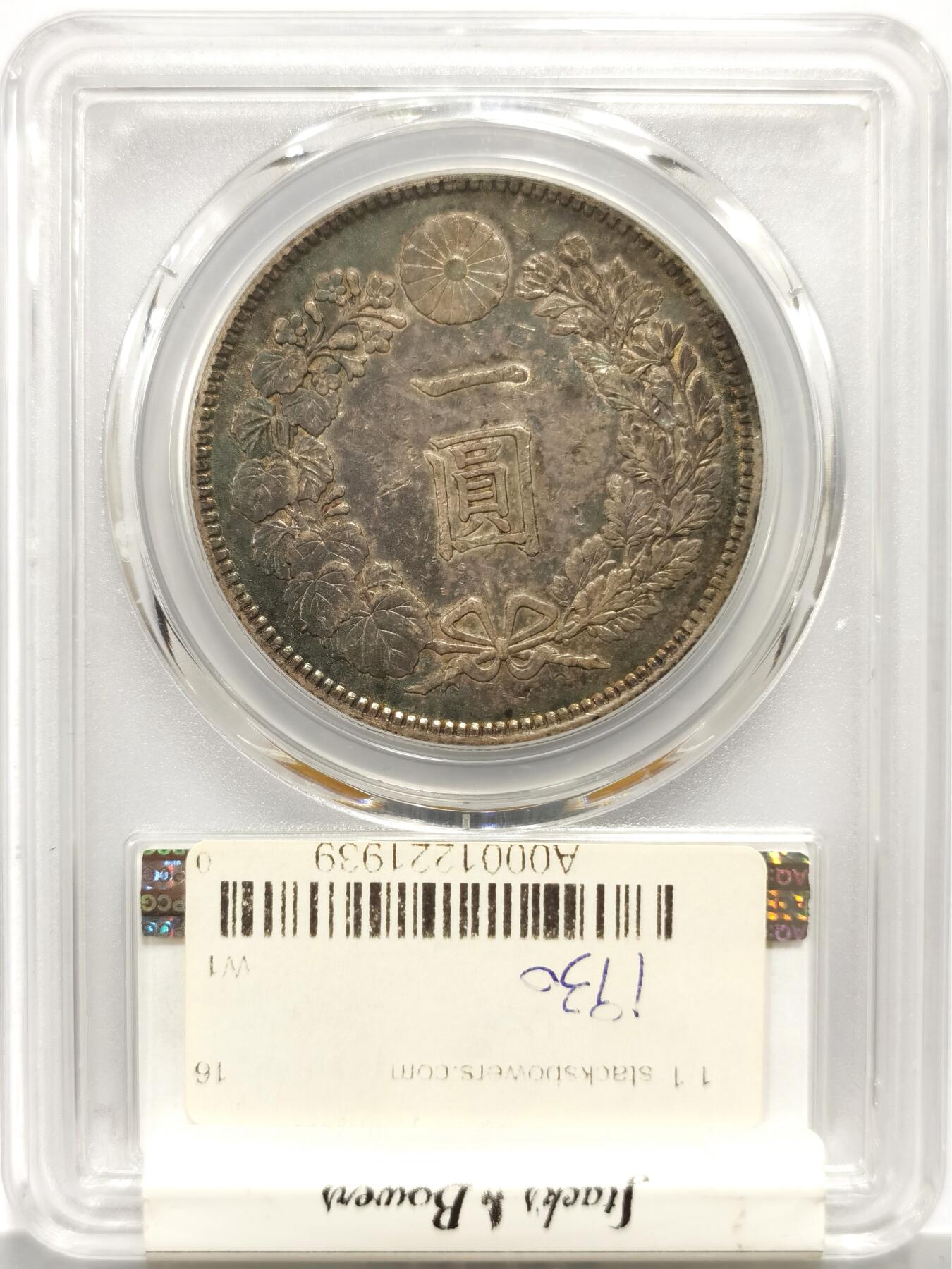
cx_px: 476
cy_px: 634
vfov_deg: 35.5
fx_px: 1980
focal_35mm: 54
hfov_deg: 27.0
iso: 160
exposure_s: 1/100
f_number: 16
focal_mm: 5.56
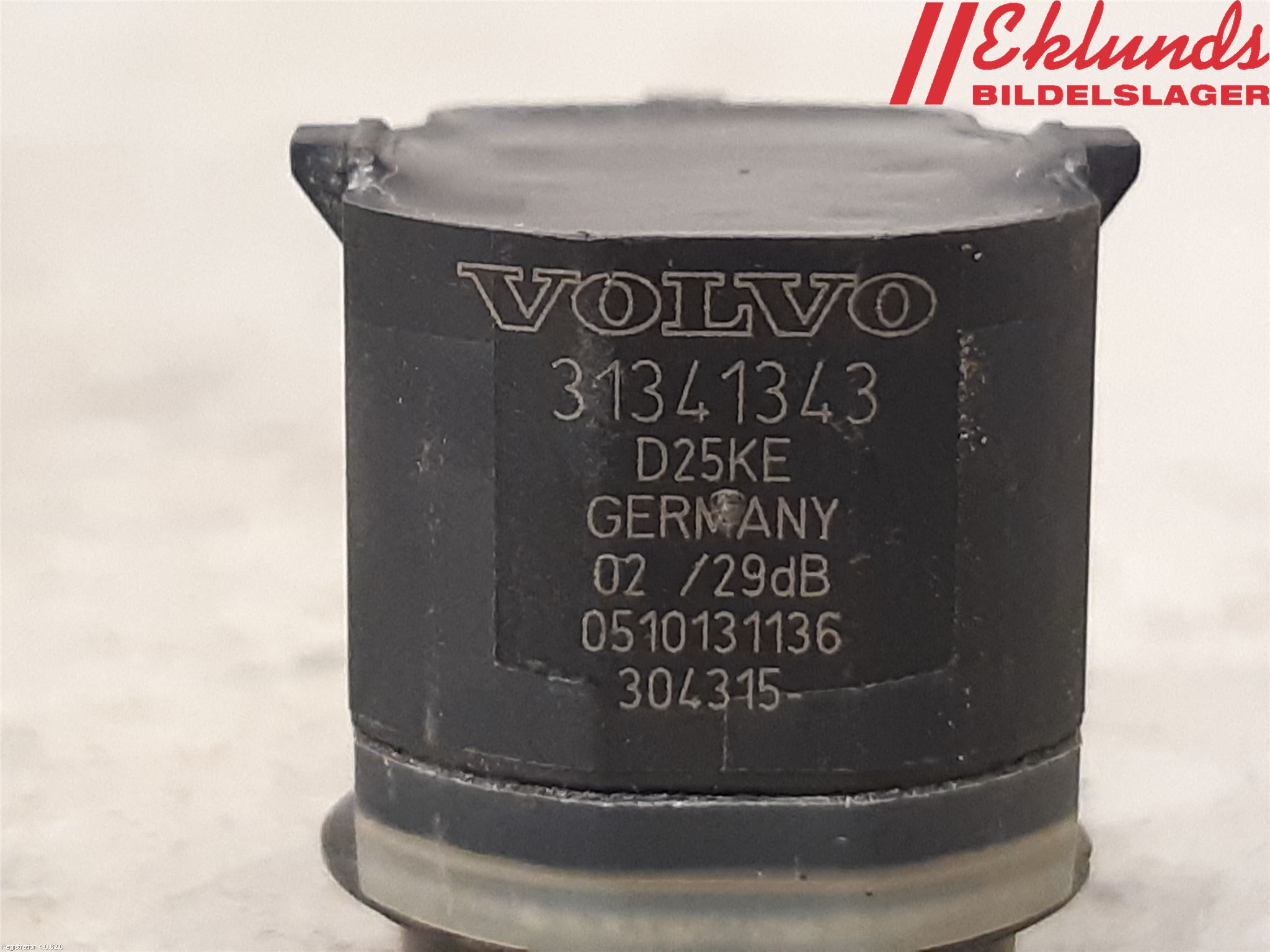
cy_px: 476
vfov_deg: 53.1
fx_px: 954
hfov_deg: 67.3
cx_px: 635
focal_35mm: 26
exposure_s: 1/25
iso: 200
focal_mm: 3.93
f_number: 1.7
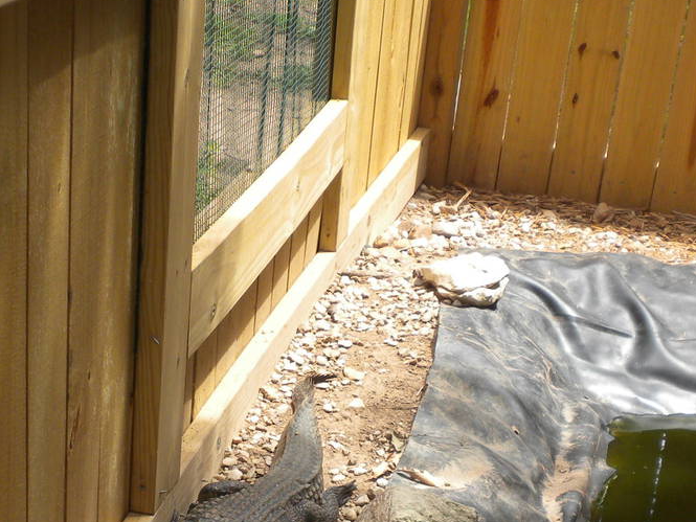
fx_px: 1790
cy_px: 495
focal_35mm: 89
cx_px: 267
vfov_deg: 16.3
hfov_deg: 22.0
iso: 64
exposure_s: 1/200
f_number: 3.5
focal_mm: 6.6
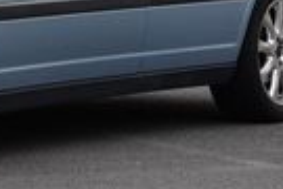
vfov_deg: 4.9
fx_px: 2193
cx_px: -140
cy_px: -76
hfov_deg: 7.3
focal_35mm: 279
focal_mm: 42
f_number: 22
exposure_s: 1/25
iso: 640
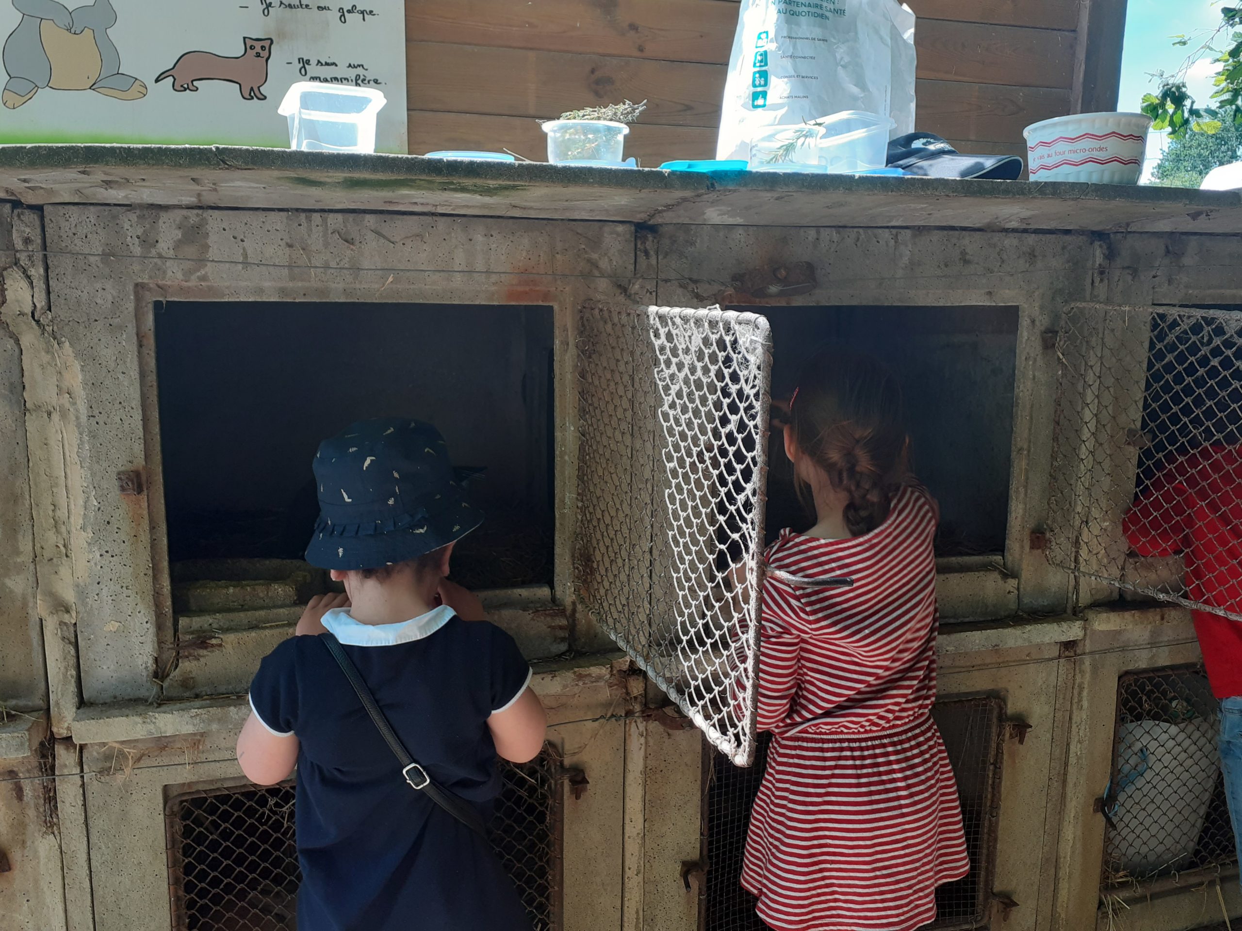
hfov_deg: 65.3
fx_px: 969
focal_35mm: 27
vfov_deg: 51.4
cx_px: 621
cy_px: 466
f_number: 1.9
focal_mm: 3.6
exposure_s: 1/130
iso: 40
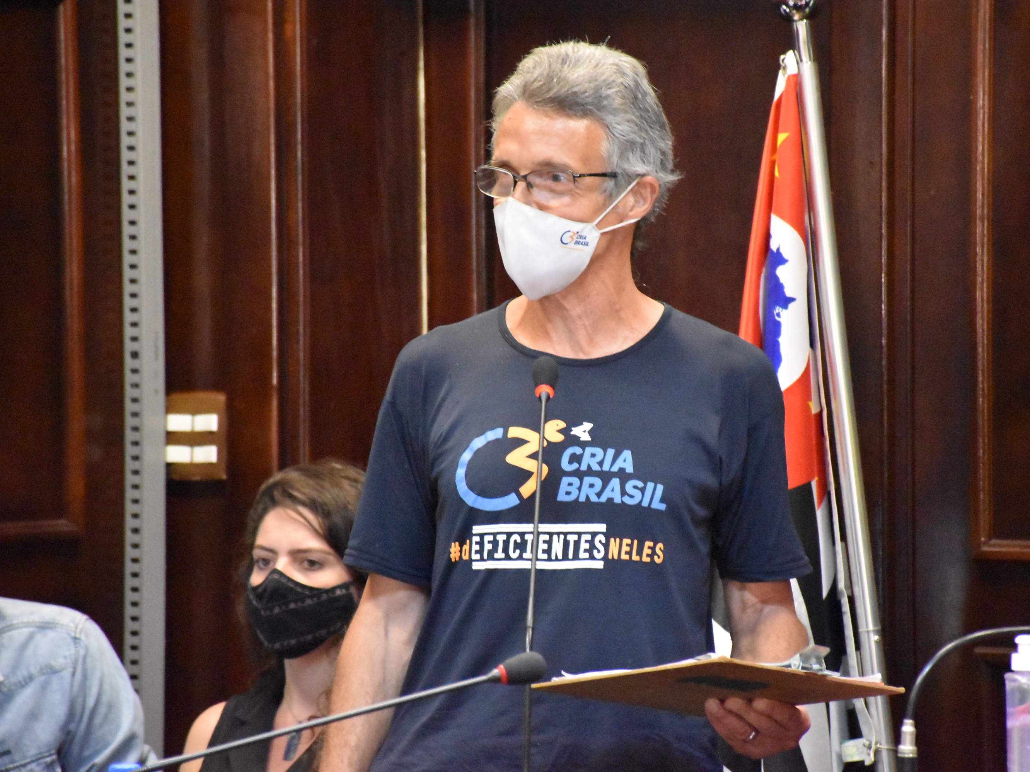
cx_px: 572
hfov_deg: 8.7
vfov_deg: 6.5
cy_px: 386
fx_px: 6754
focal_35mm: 227
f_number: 5.6
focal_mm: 140
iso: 12800
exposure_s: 1/100
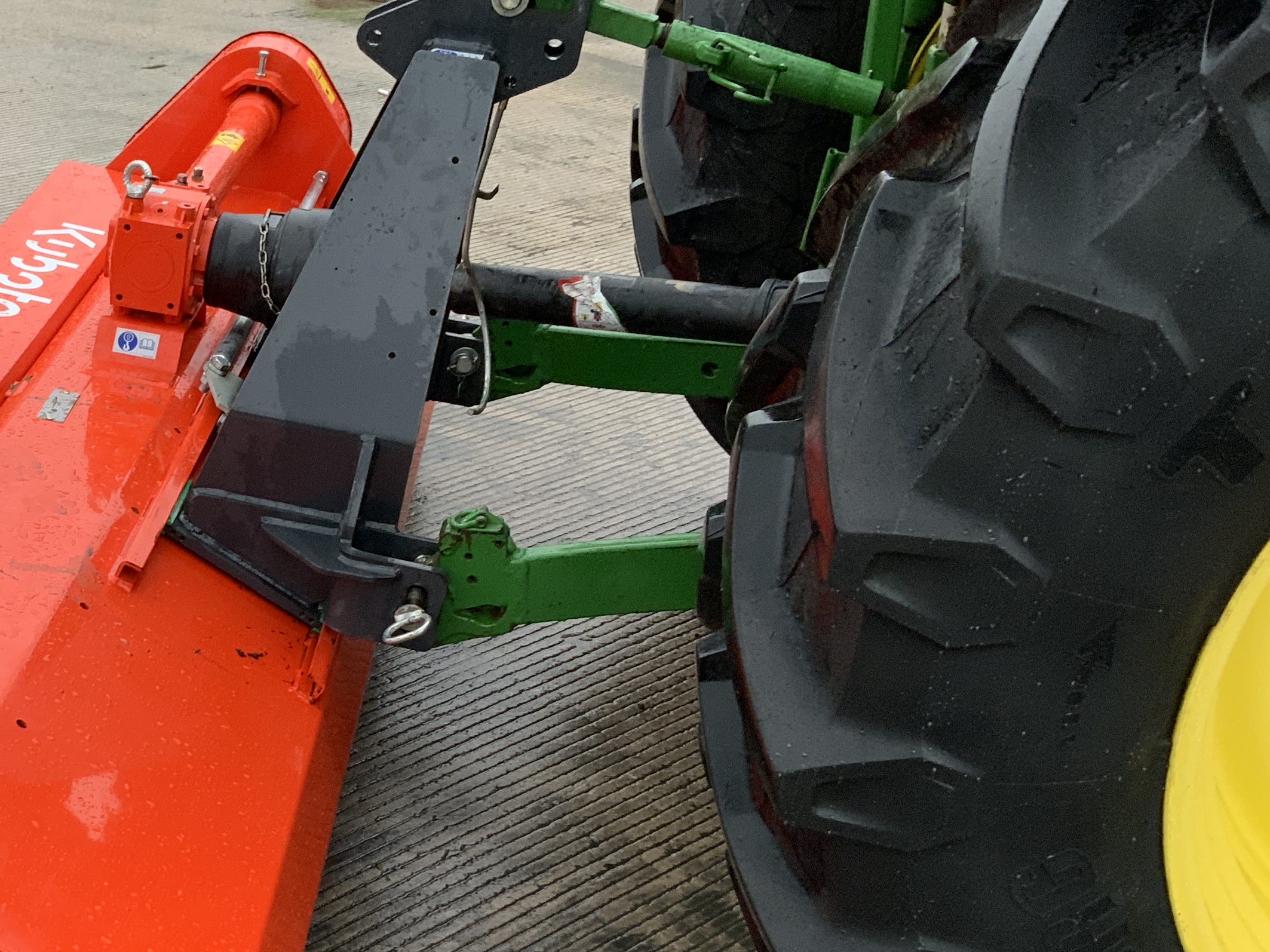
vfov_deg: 26.4
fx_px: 2018
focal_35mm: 55
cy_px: 636
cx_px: 81
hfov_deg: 32.8
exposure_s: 1/60
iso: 64
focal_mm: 3
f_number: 1.8
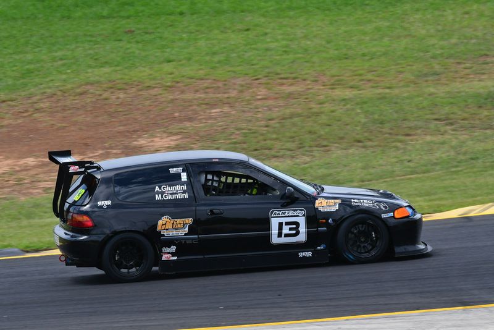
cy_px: 165
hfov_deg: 4.4
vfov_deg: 3.0
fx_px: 6383
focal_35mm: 465
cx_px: 247
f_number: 11
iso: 500
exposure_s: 1/640
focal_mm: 310
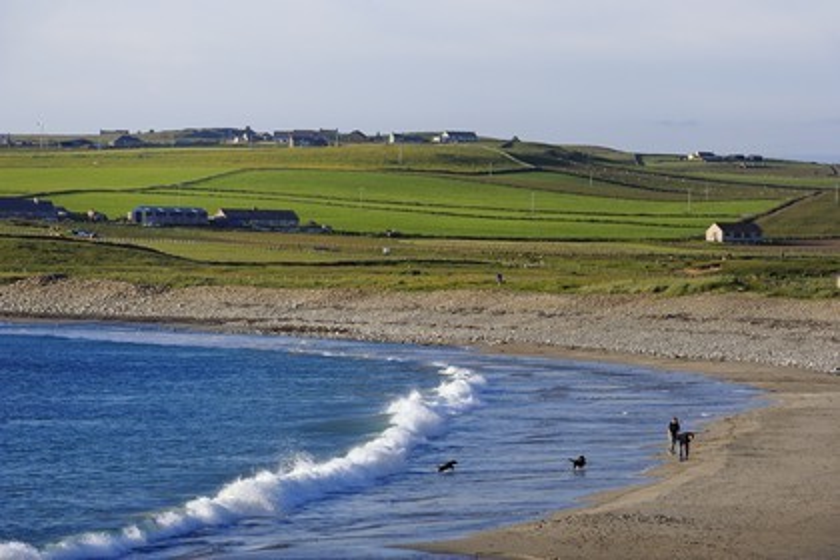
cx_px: 420
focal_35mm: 200
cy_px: 280
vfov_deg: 6.9
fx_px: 4666
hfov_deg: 10.3
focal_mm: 200
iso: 400
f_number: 13
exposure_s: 1/250
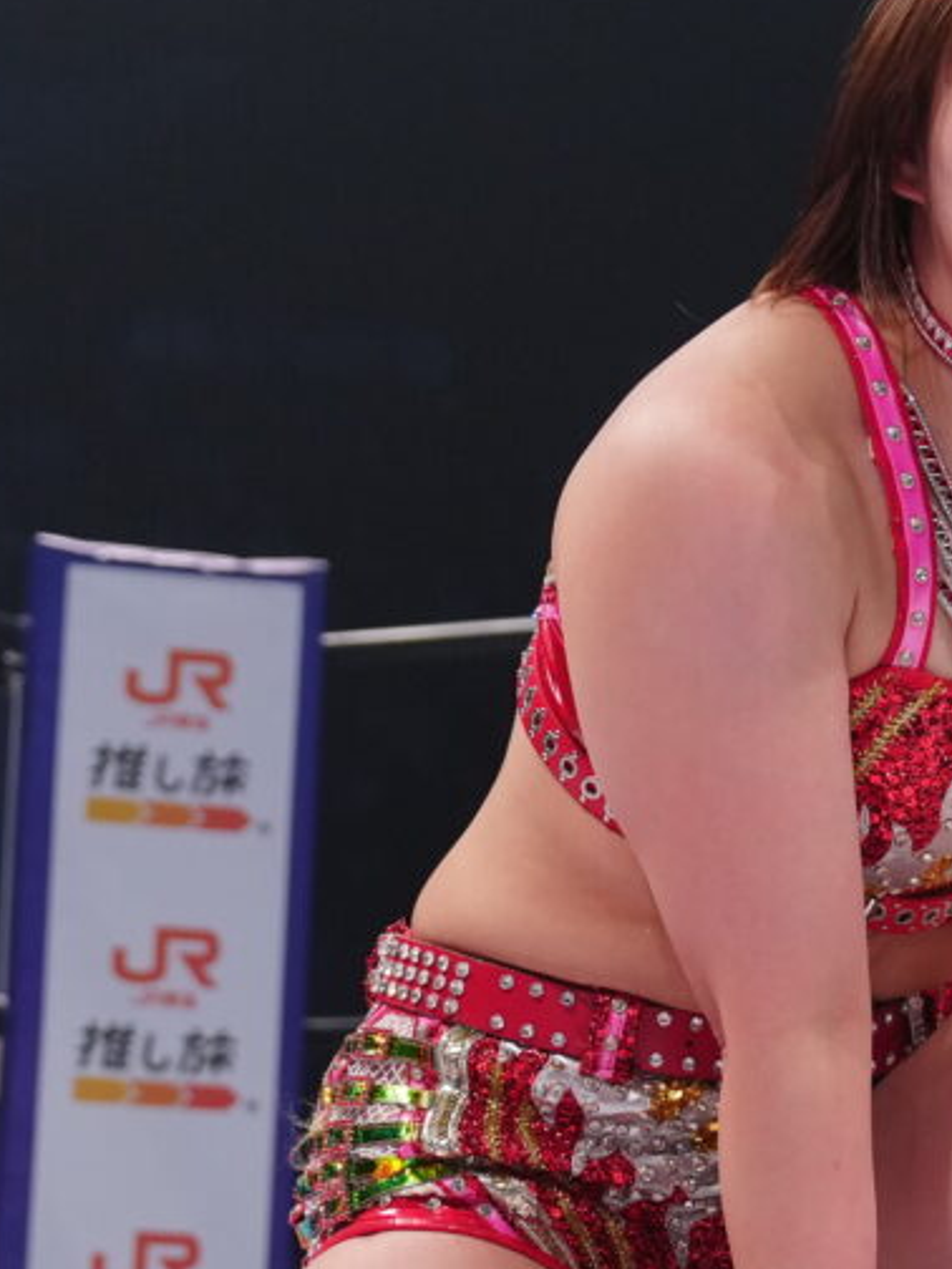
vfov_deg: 12.1
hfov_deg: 9.1
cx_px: 846
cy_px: 859
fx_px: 5977
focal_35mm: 163
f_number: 2.8
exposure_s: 1/1000
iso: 1000
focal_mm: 38
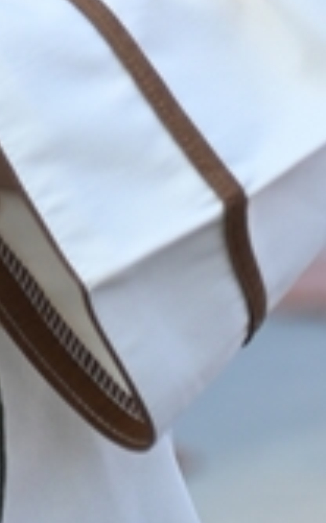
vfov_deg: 4.4
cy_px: -709
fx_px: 6642
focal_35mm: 466
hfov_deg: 2.8
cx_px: -436
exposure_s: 1/400
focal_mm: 78
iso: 250
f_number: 4
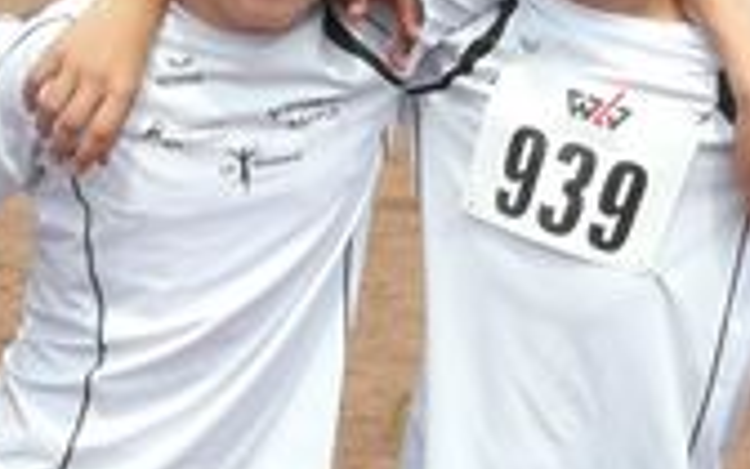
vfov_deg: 7.3
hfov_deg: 11.8
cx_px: 290
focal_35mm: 178
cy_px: 625
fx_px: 3638
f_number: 5.6
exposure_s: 1/320
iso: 100
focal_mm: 7.2
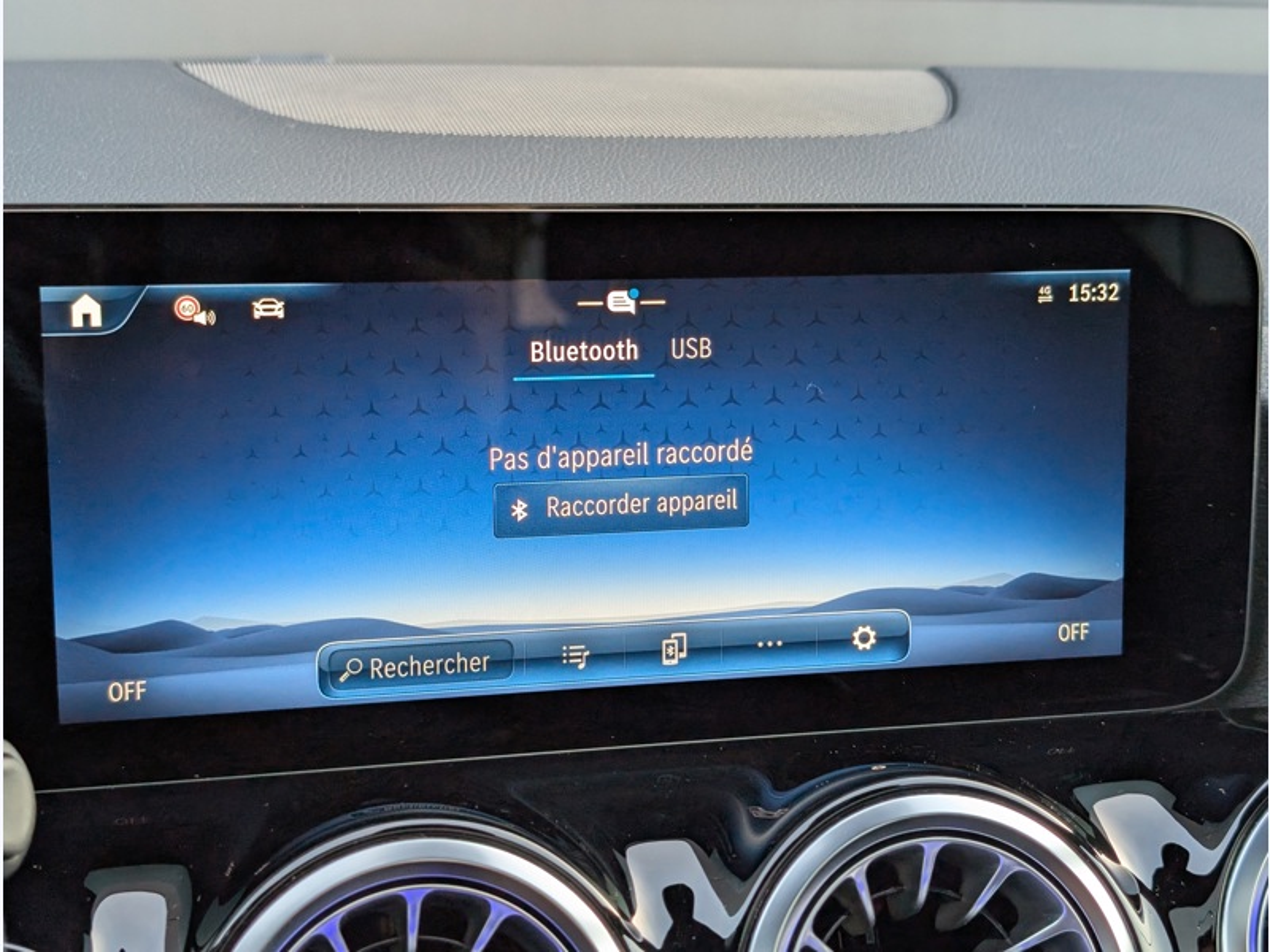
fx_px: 1798
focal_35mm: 49
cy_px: 476
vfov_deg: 29.7
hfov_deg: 38.9
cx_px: 635
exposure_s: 1/60
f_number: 1.68
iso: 44
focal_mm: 6.9
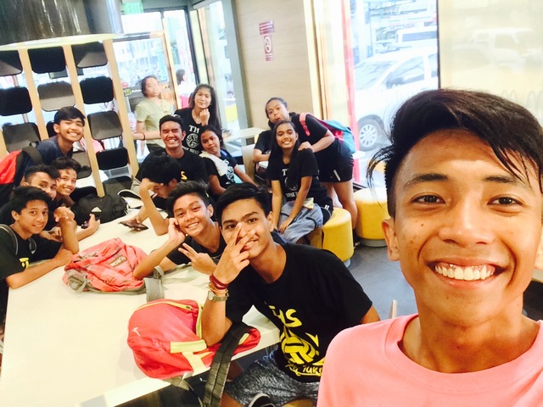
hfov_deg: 58.4
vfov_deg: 45.4
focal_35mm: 31
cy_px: 204
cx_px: 272
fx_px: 486
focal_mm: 2.15
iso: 200
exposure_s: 1/30
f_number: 2.4
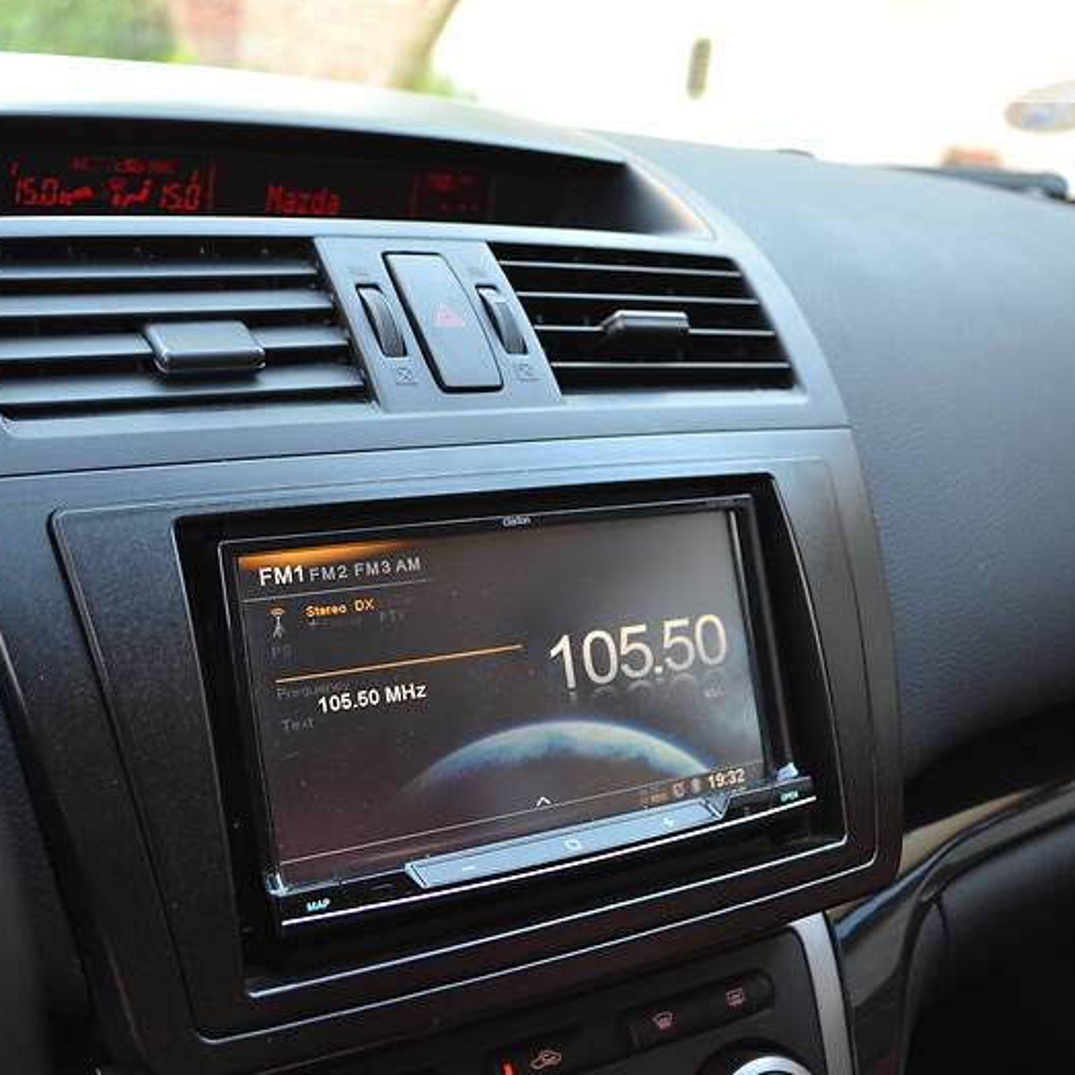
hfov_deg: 42.8
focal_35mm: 39
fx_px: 1370
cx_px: 495
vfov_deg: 42.8
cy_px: 538
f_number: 3.8
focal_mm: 20
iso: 400
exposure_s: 1/60
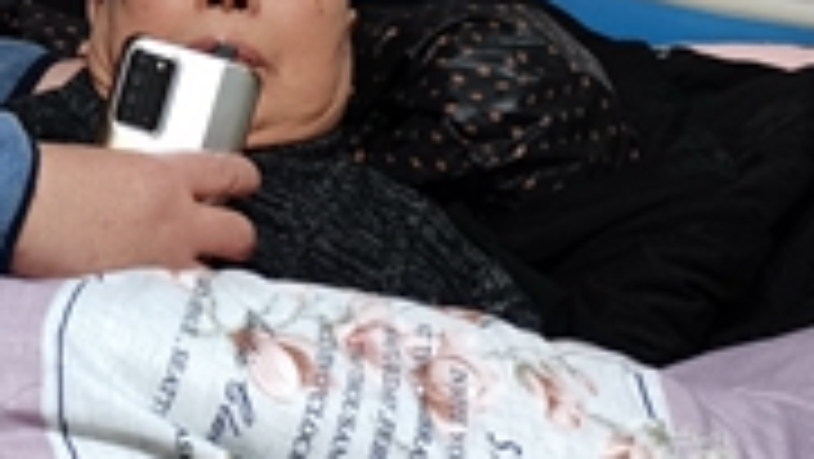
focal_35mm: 100
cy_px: -90
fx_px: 2159
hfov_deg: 20.0
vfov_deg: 11.9
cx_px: -180
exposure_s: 1/40
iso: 640
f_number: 1.8
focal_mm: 5.58
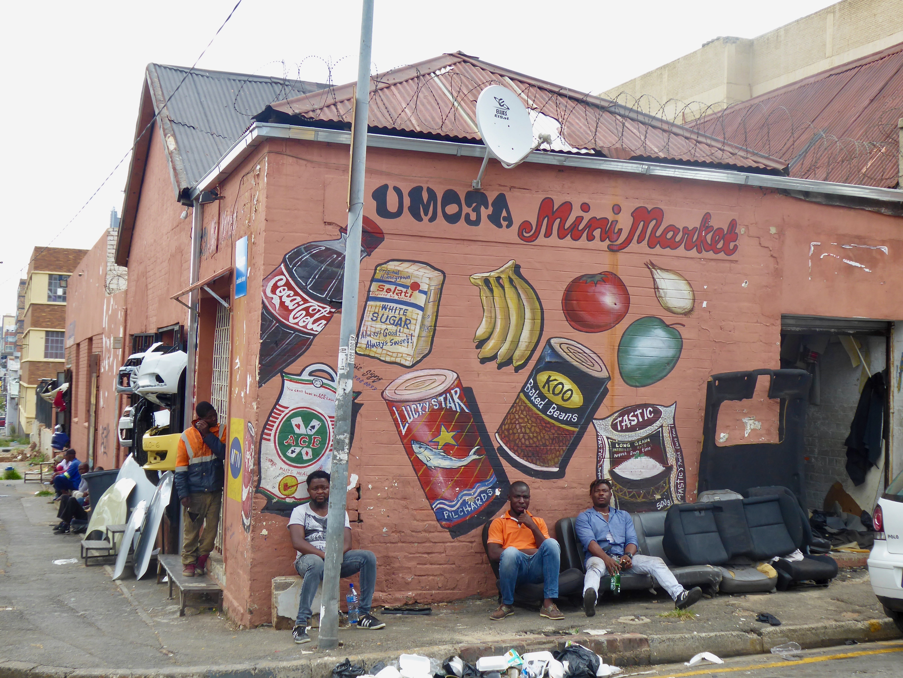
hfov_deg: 40.4
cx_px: 452
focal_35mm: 47
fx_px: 1226
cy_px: 339
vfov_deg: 30.9
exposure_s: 1/100
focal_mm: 8.4
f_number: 4
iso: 80
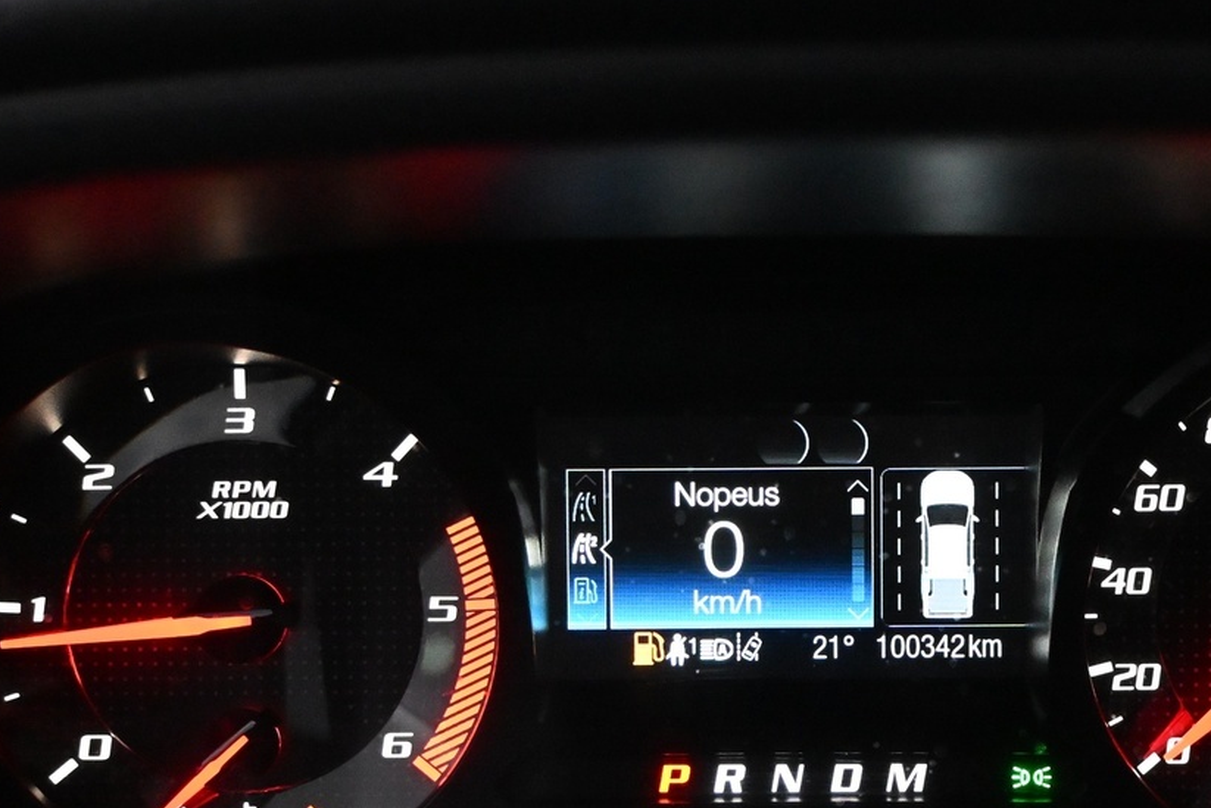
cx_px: 746
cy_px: 546
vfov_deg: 21.8
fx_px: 2085
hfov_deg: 32.3
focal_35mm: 62
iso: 5600
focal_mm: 21
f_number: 4
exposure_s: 1/60
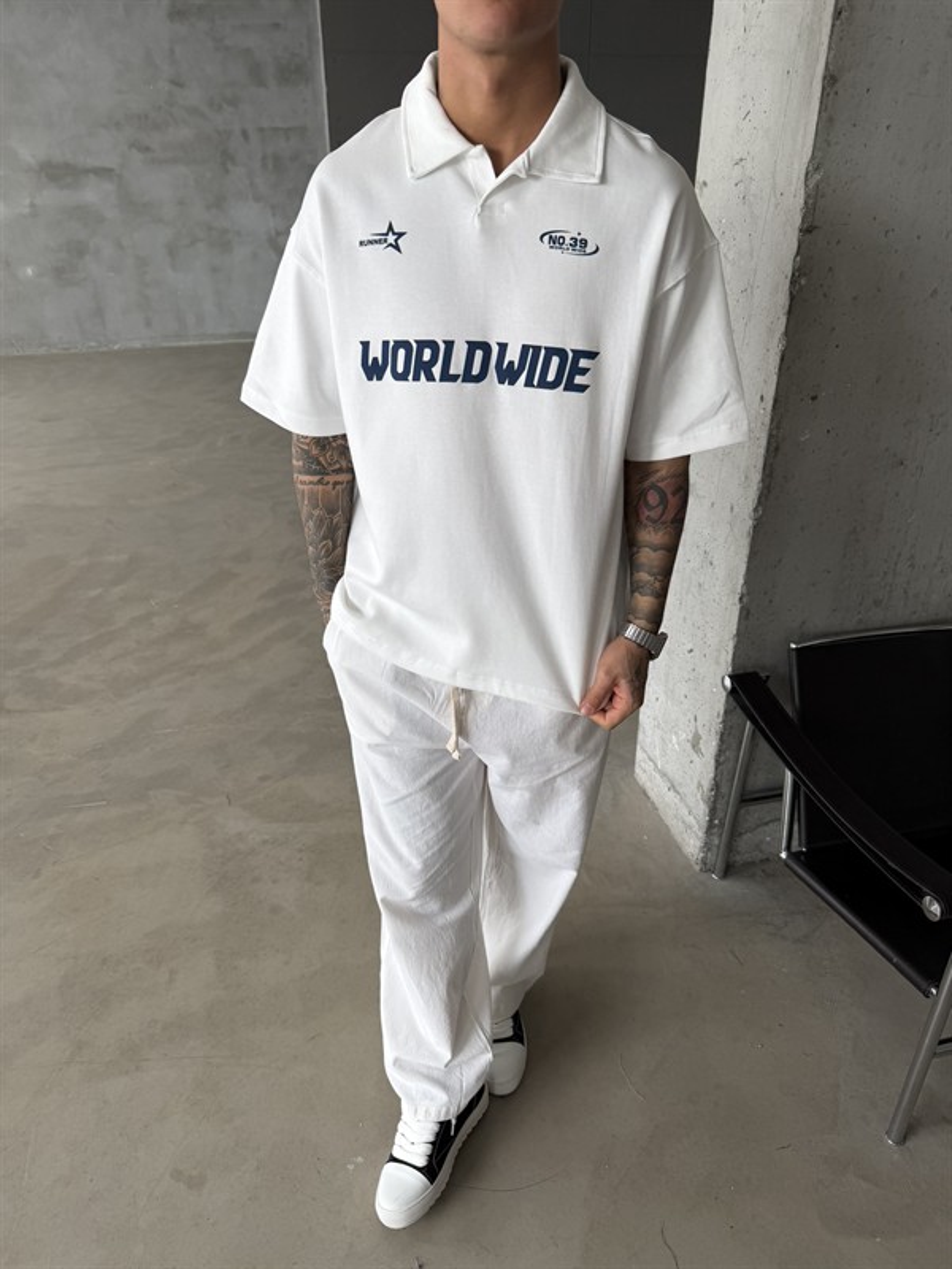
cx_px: 476
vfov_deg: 71.6
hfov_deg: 56.8
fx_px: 880
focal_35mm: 24
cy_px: 634
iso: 80
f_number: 1.78
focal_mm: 6.76
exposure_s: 1/302
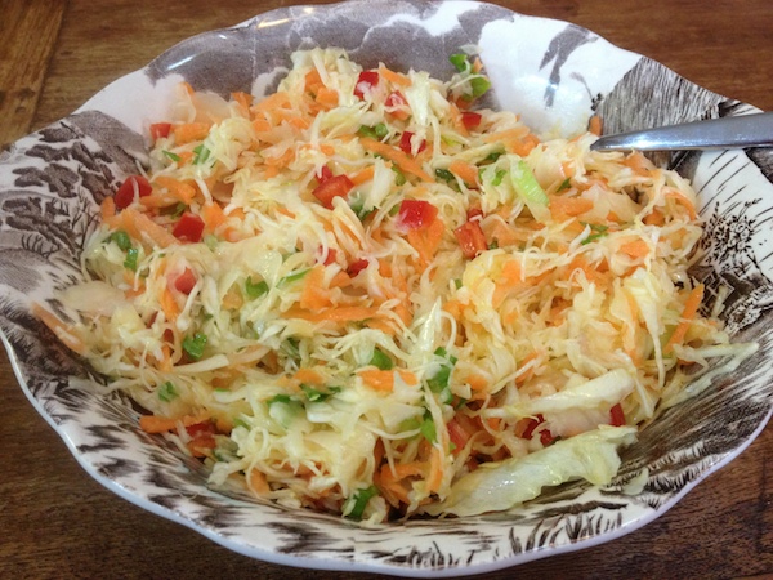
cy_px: 290
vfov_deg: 40.7
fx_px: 782
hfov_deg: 52.6
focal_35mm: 35
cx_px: 386
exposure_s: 1/20
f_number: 2.4
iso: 160
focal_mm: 4.28
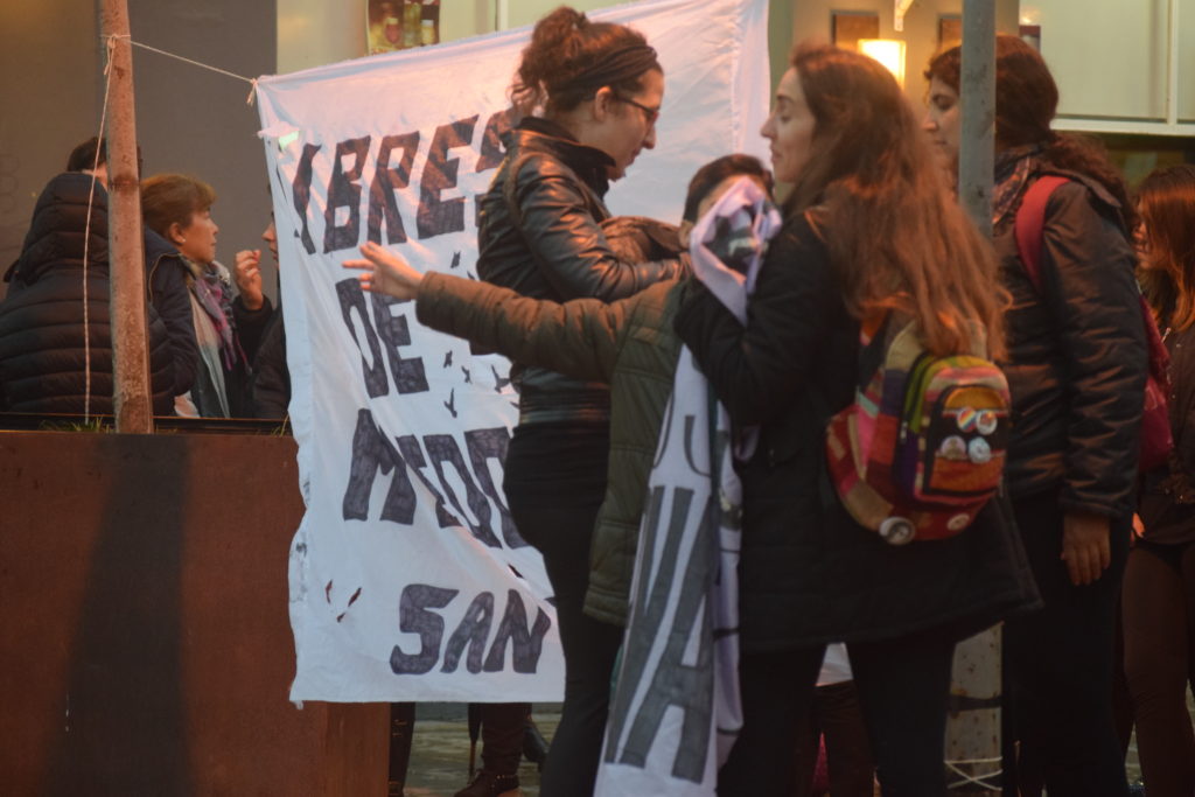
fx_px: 5477
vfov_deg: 8.3
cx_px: 598
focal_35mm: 165
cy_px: 398
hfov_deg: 12.5
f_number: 4.5
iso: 1800
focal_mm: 110
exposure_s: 1/60
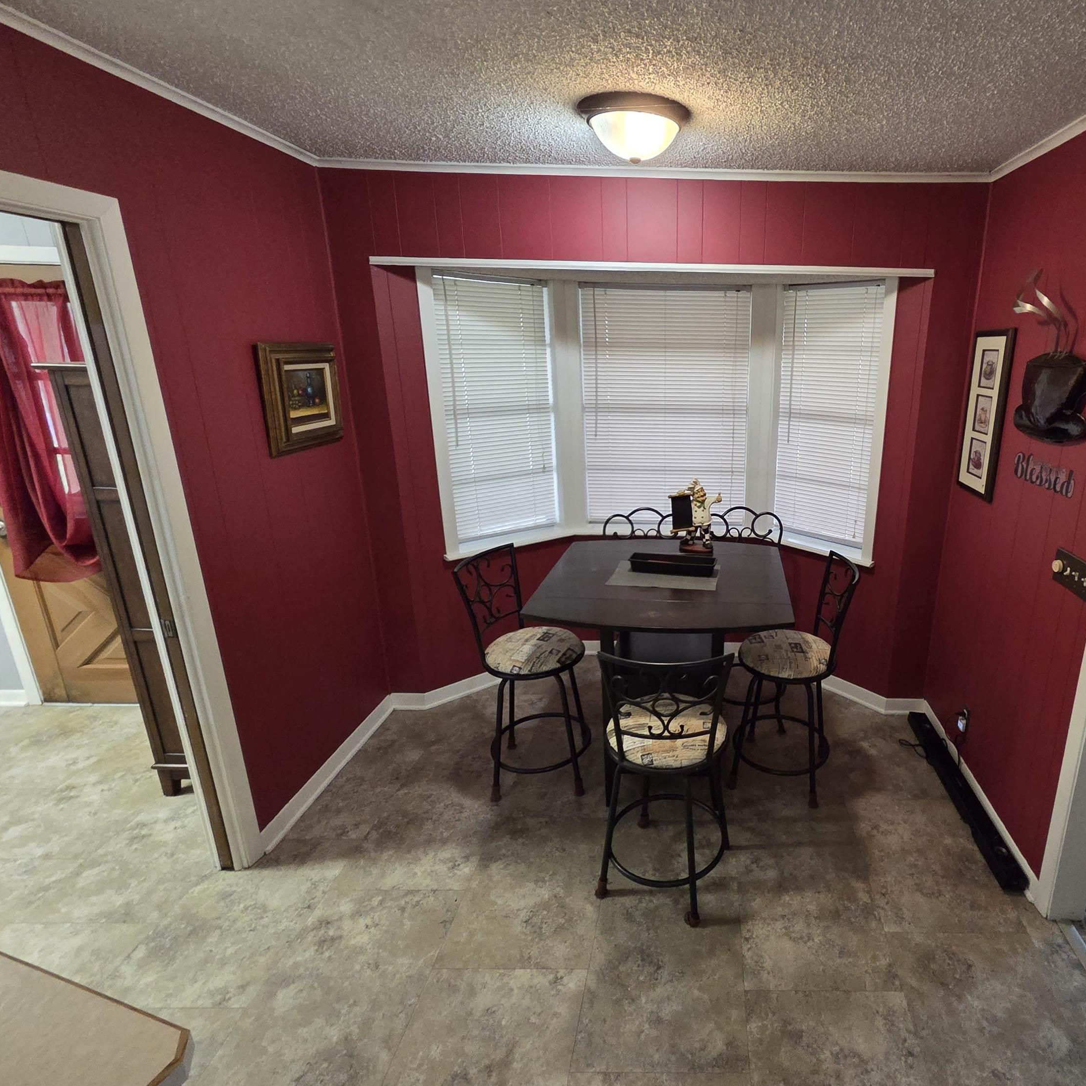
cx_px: 714
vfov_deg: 87.4
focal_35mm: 16
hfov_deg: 84.7
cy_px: 530
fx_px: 568
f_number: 2.2
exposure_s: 1/60
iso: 800
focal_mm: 2.2
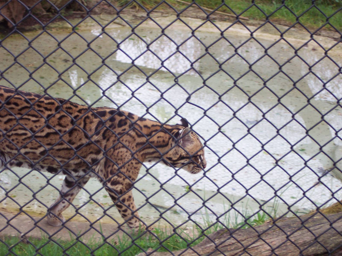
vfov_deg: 13.0
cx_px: 171
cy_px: 128
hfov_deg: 17.3
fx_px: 1126
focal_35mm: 114
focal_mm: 24
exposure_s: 1/125
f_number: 4.8
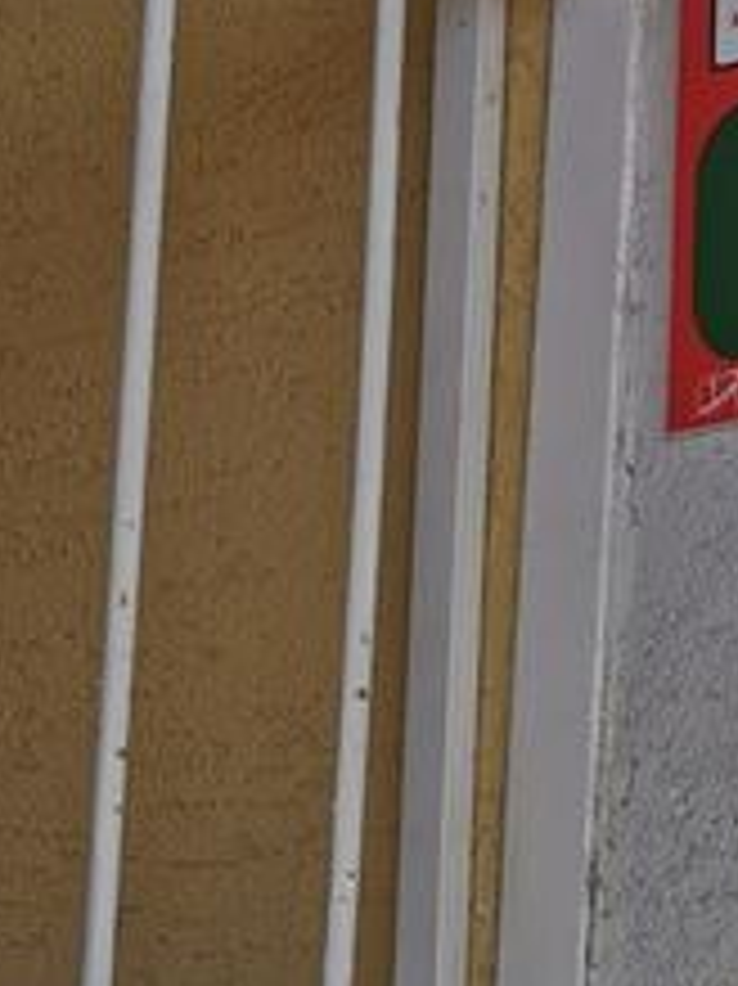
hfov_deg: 11.6
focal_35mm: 125
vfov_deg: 14.9
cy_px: 1371
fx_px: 3557
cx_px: 918
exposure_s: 1/3226
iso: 50
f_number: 1.6
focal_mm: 5.56
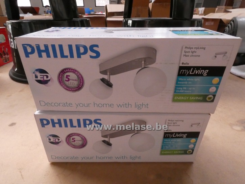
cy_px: 92
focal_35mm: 20
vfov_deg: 66.0
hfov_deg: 81.7
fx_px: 142
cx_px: 122
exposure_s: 1/60
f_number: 8
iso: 800
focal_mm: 3.6
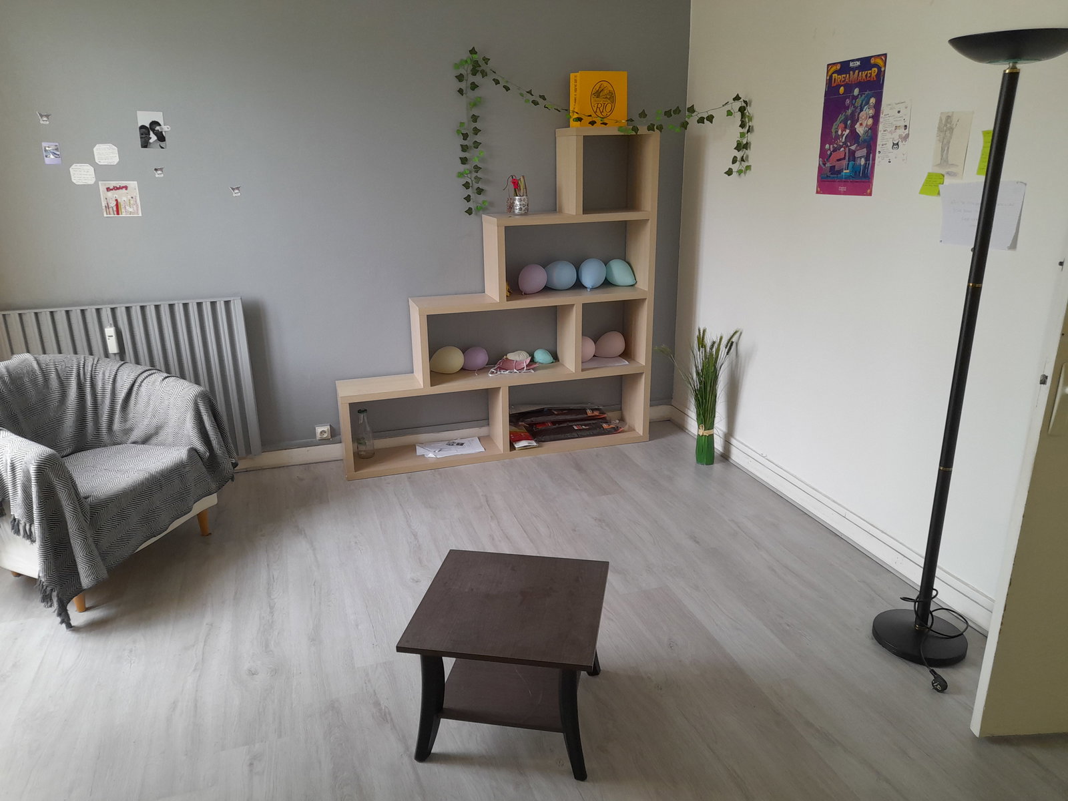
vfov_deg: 54.9
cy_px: 400
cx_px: 534
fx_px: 771
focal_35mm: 25
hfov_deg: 69.4
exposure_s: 1/60
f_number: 2
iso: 125
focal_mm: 4.6
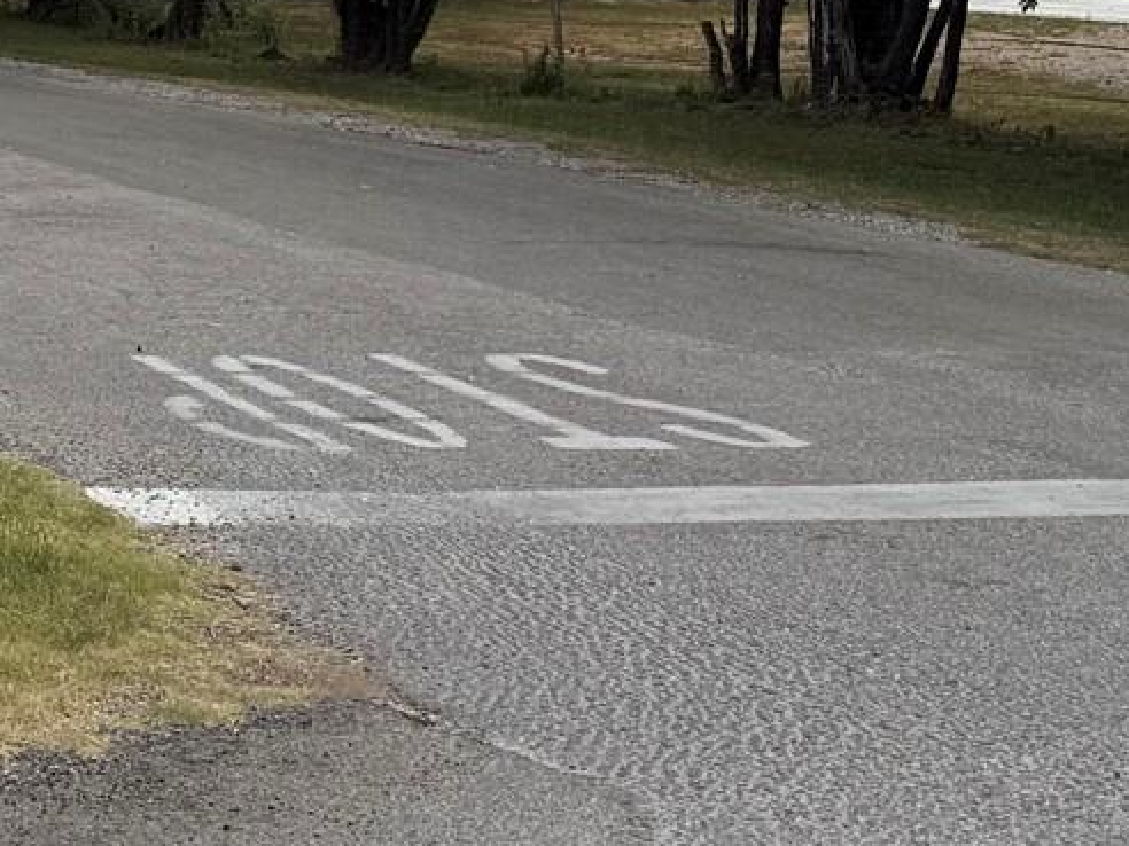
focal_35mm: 100
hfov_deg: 16.7
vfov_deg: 14.5
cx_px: -844
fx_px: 3261
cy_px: -71
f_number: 1.78
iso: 80
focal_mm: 6.76
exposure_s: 1/9091
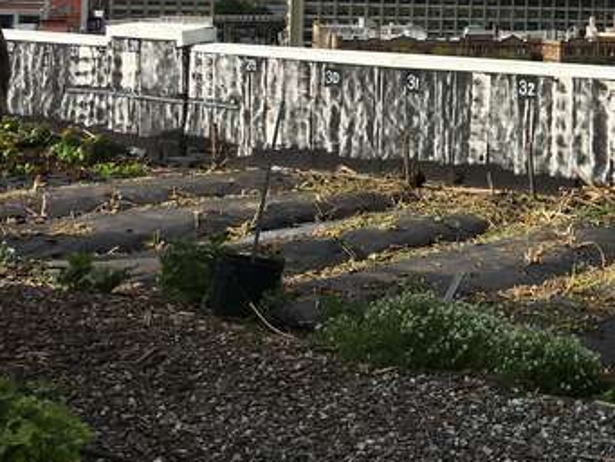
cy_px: -23
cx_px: 687
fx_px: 1209
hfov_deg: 26.2
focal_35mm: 68
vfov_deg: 20.8
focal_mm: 4.15
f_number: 2.2
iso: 25
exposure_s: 1/2653
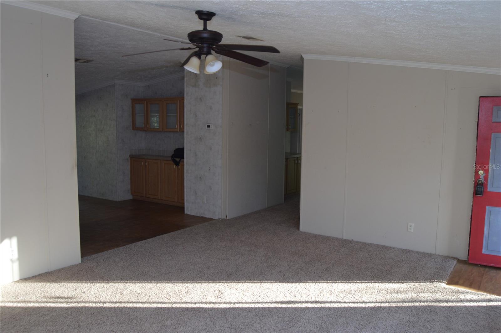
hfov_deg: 64.6
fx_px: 396
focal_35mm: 28
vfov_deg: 45.6
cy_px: 166
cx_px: 250
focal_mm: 19
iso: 400
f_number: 5.6
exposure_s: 1/125
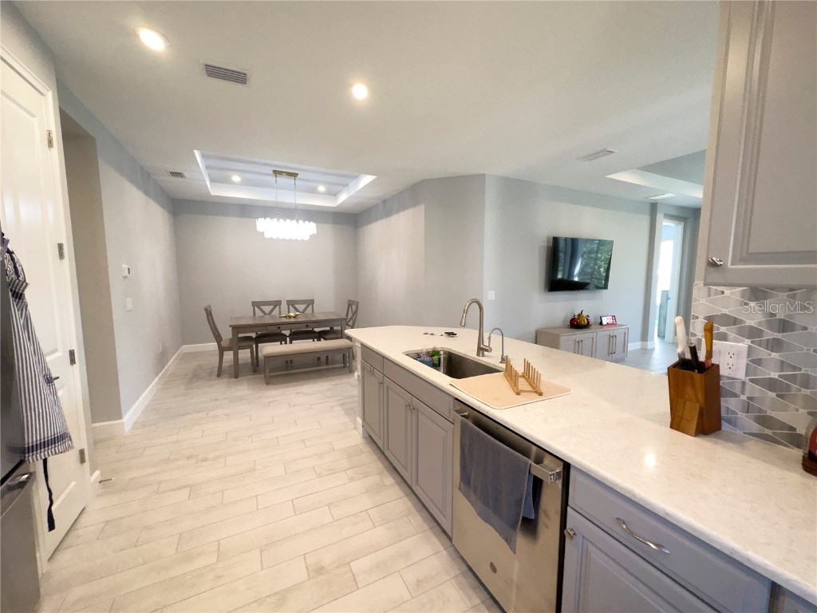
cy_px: 306
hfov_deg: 102.1
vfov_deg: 85.7
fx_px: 330
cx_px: 408
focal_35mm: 14
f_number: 2.2
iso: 400
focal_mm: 2.22
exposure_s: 1/120
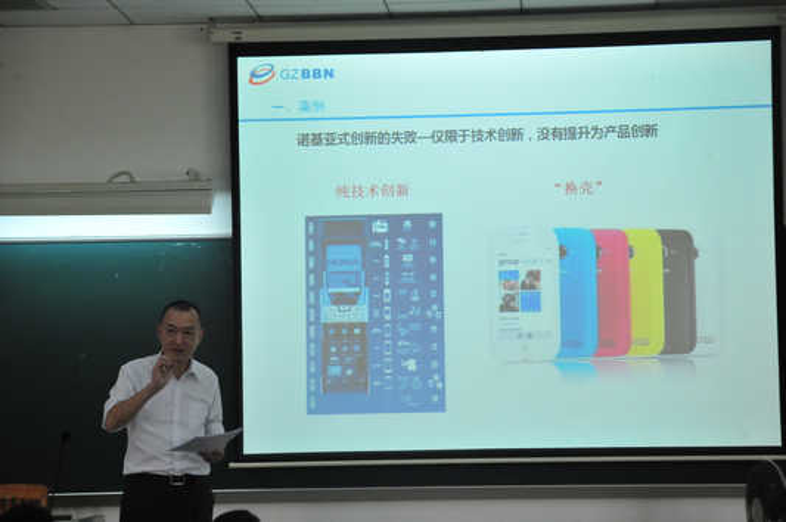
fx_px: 2780
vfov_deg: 10.7
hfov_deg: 16.1
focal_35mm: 128
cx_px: 393
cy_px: 261
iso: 1600
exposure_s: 1/160
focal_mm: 85
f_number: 6.3
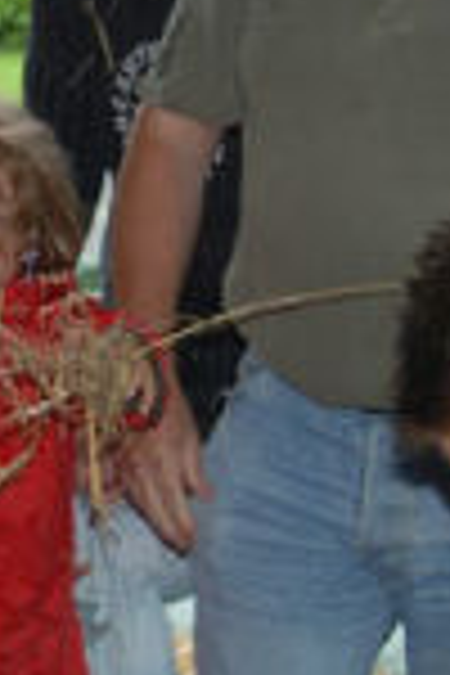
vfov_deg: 12.2
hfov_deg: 8.1
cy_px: 184
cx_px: -108
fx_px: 3150
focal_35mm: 168
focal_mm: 28
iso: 100
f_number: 3.5
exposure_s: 1/60
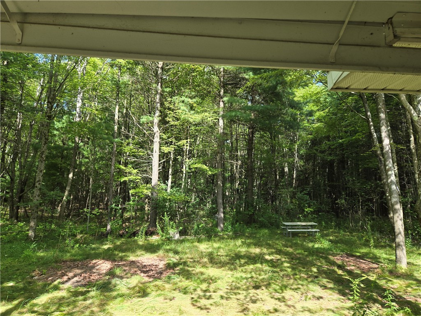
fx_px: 280
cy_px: 158
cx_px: 210
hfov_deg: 73.9
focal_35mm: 23
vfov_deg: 58.9
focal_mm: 5.4
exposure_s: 1/563
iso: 80
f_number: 1.8
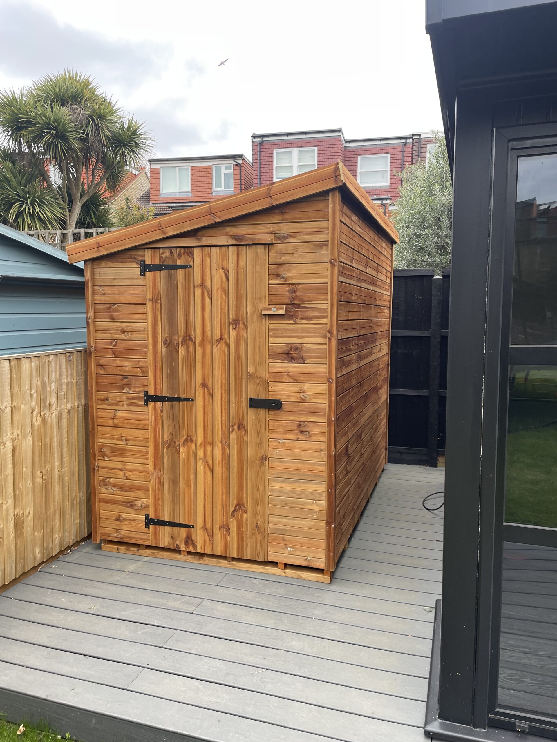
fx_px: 558
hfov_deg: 53.1
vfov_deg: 67.3
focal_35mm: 26
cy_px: 371
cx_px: 278
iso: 50
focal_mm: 4.2
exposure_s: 1/121
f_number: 1.6
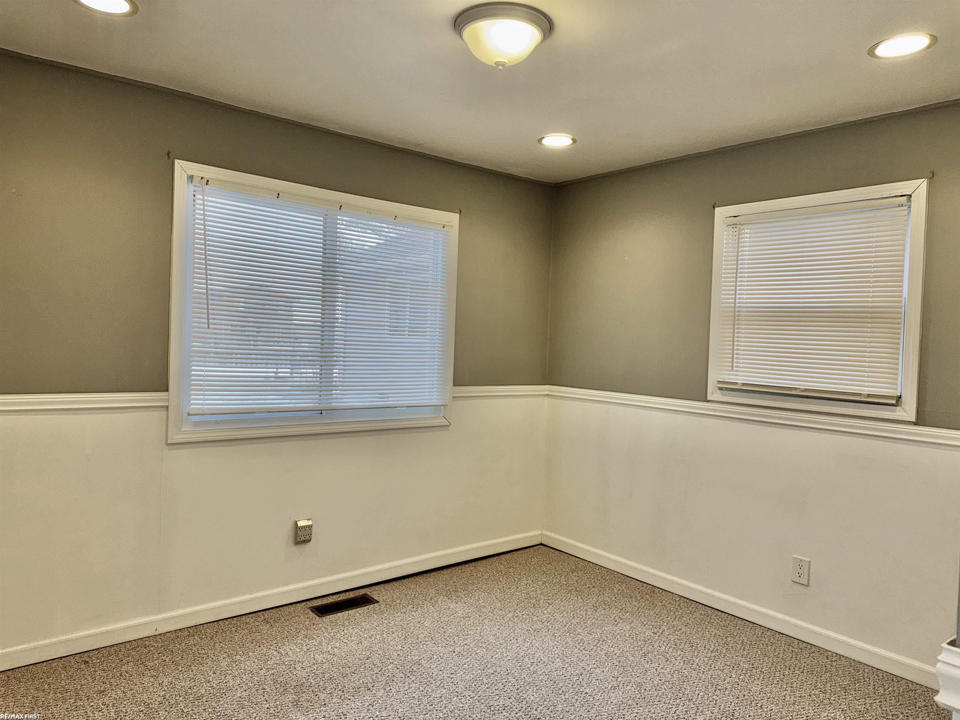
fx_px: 666
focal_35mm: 24
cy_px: 360
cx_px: 480
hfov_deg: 71.6
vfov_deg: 56.8
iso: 50
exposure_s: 1/131
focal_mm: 6.76
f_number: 1.78
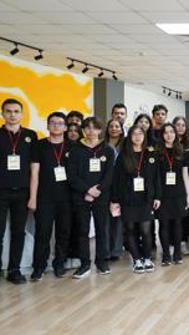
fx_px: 488
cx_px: 325
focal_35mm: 55
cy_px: 143
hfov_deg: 18.1
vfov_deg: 37.7
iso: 1600
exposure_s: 1/200
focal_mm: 23
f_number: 3.2
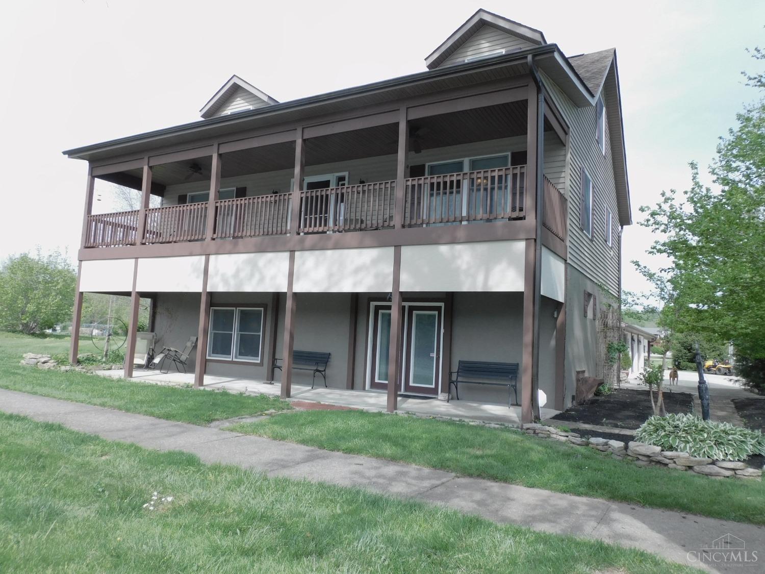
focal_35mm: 24
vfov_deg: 56.8
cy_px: 287
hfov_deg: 71.6
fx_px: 530
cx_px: 382
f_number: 3.3
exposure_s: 1/640
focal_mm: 4.3
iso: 125
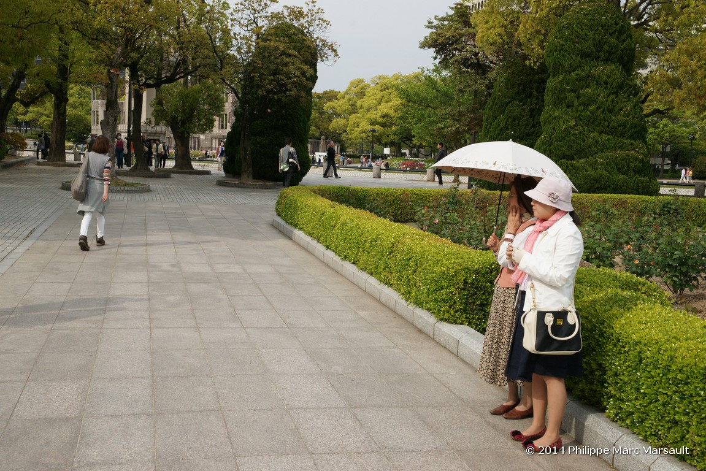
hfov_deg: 43.6
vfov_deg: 29.9
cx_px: 353
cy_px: 236
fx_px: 883
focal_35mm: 45
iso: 400
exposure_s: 1/400
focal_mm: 45
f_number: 11
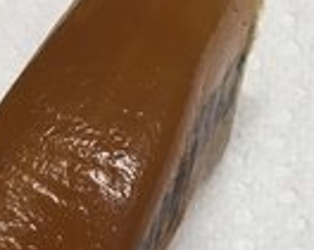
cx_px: 100
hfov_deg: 22.2
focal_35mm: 86
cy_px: 429
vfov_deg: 15.6
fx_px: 797
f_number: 2.2
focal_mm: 4.15
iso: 32
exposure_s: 1/40
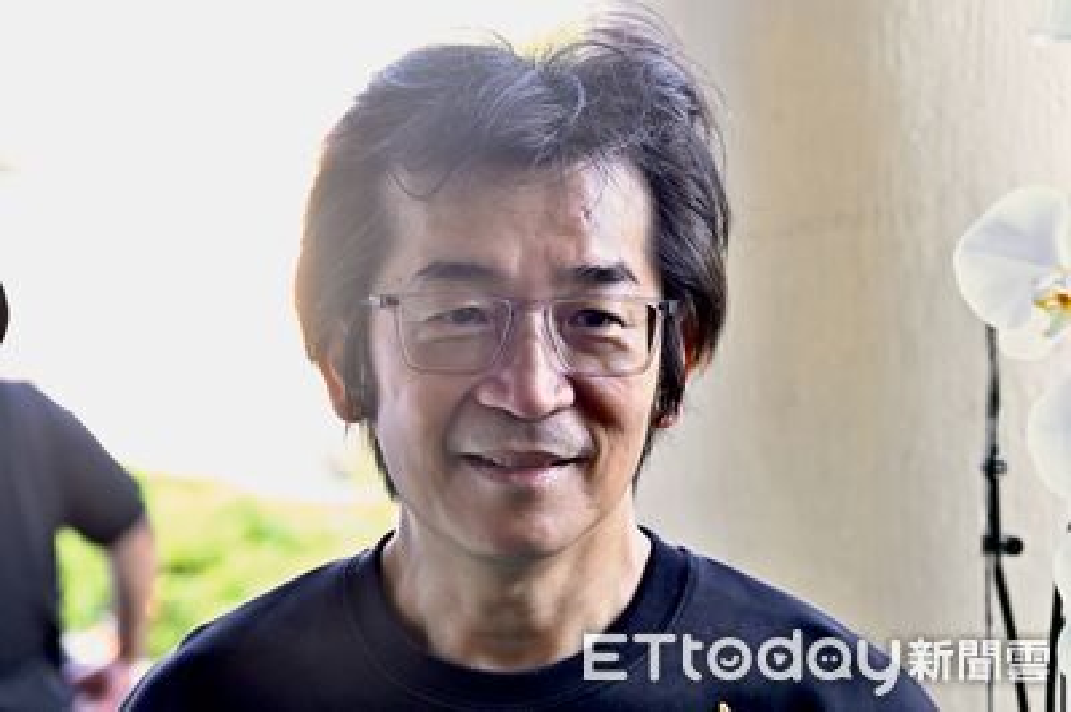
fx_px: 3121
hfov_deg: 19.5
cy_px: 356
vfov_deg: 13.0
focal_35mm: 105
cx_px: 536
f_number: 6.3
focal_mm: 105
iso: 3200
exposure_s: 1/160
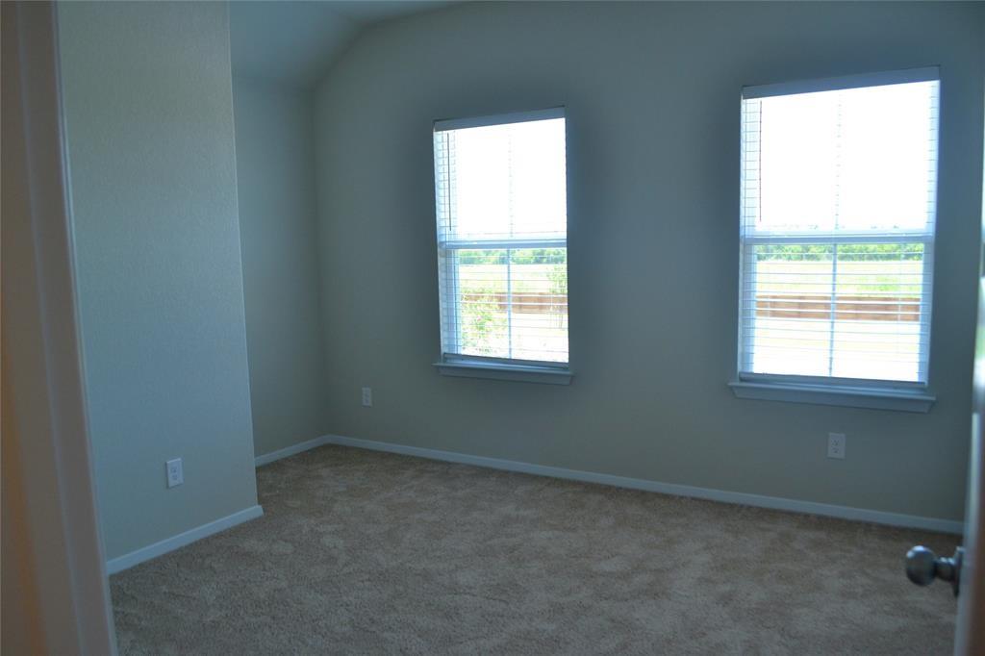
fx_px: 738
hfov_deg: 67.4
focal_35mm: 27
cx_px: 492
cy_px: 328
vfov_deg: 47.9
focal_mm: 18
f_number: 5
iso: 400
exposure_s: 1/100
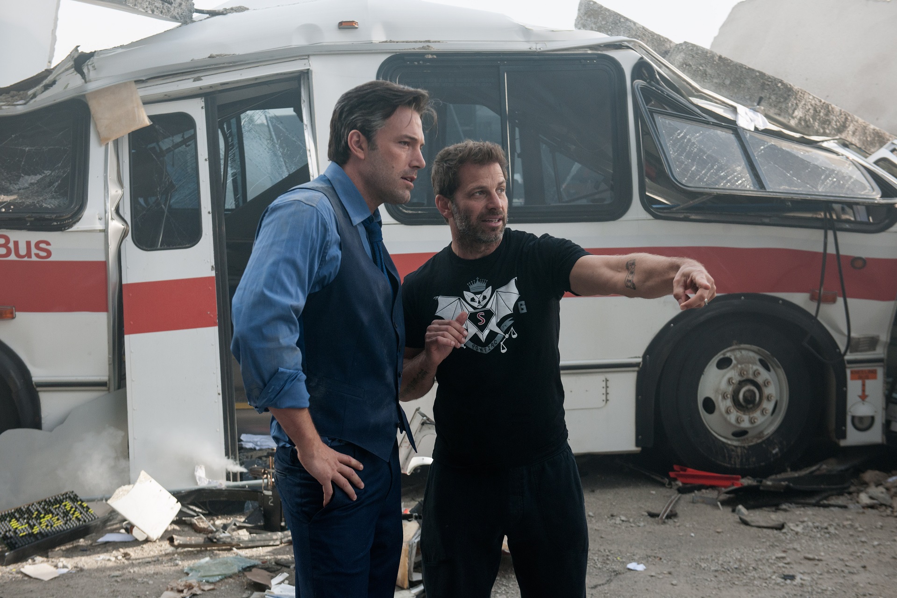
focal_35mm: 52
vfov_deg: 26.0
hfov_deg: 38.2
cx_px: 448
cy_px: 299
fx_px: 1296
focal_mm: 52
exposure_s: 1/400
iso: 500
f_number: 5.6
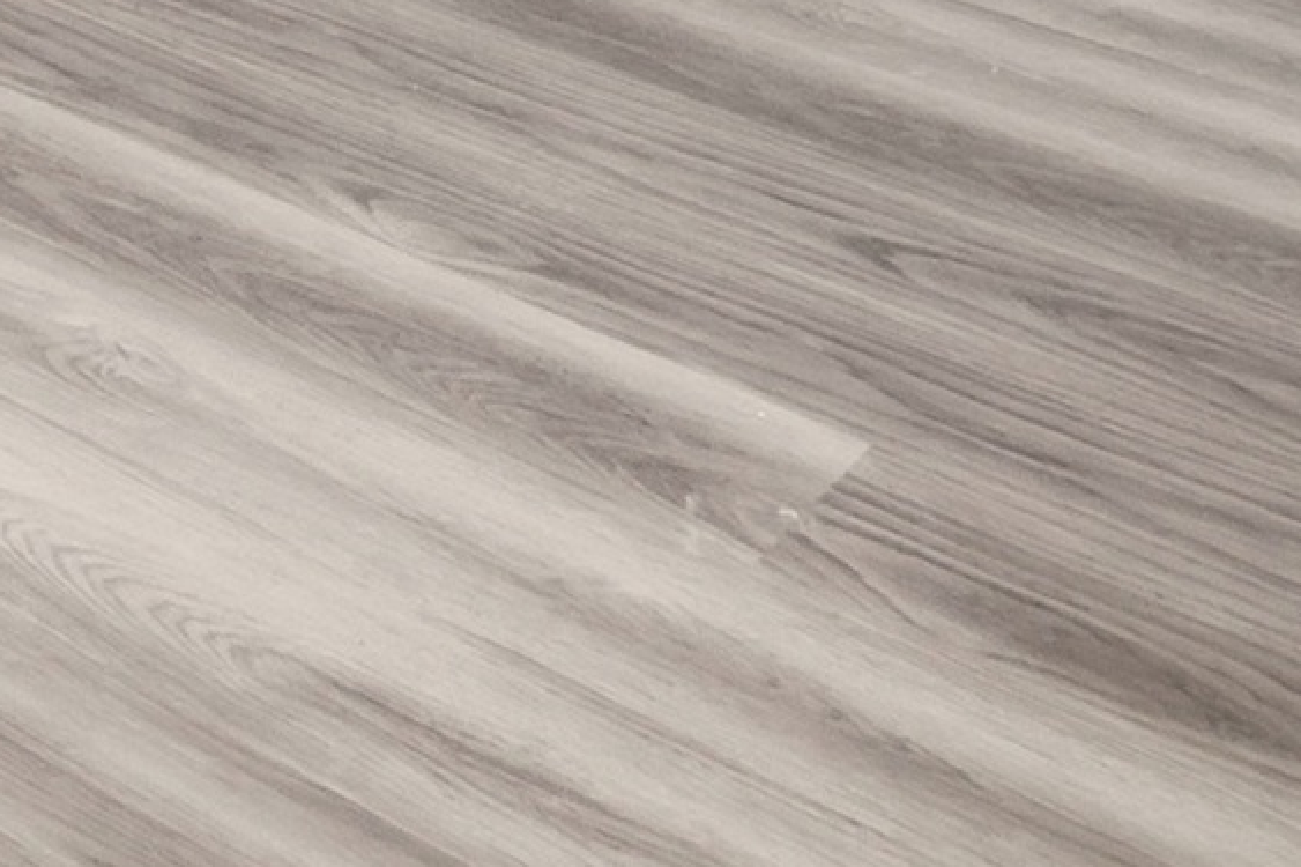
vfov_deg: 12.4
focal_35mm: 80
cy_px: -1366
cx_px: -811
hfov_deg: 20.5
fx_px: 2890
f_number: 9
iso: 400
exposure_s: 1/60
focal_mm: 10
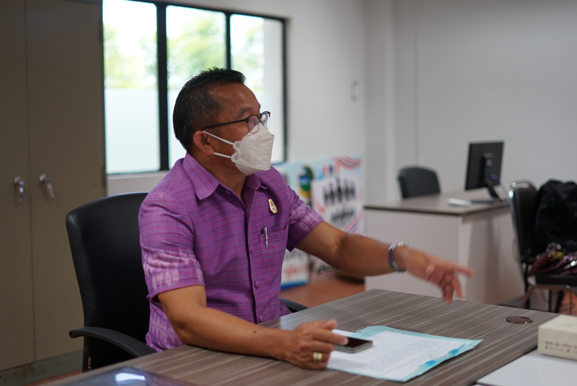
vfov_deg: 27.0
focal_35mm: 50
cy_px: 193
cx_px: 288
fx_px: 802
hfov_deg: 39.6
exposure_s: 1/125
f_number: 2
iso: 400
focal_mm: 50
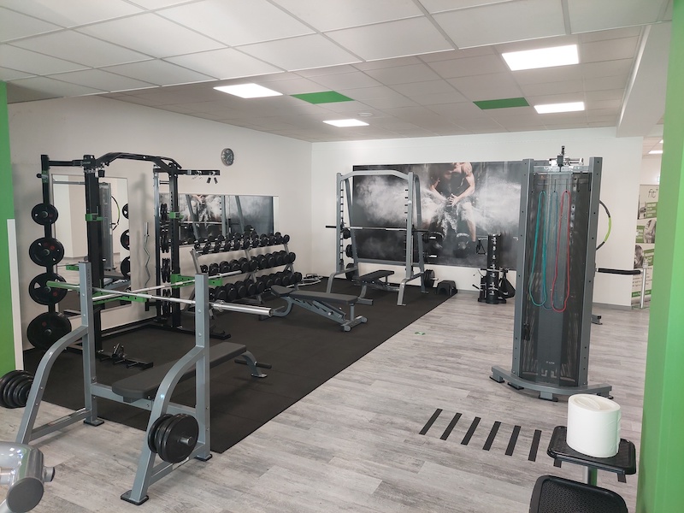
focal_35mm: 24
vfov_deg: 56.8
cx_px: 342
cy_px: 256
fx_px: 474
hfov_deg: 71.6
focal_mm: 5.23
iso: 125
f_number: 1.8
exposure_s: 1/50
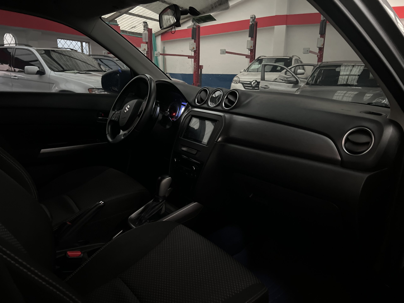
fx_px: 303
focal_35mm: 26
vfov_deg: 53.1
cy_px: 152
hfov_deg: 67.3
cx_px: 202
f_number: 1.5
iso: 1000
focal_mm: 5.7
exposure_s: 1/18
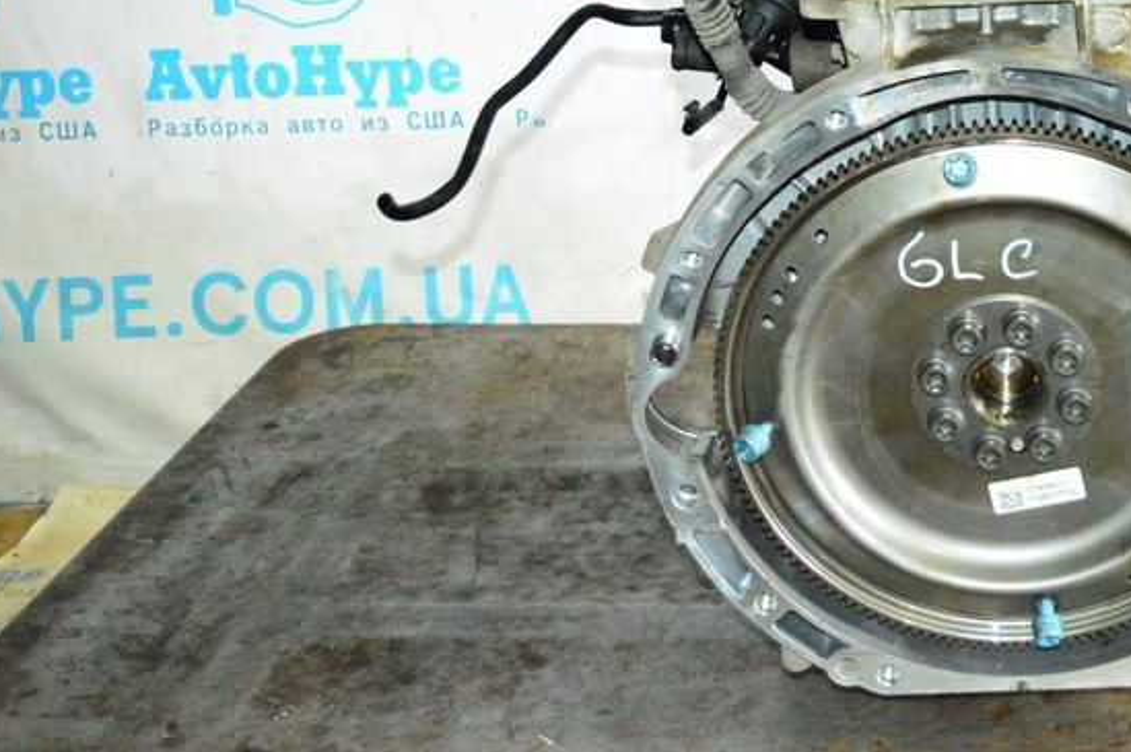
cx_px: 944
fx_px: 2195
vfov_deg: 19.0
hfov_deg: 28.1
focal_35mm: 70
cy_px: 55
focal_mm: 25
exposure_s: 1/200
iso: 6400
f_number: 4
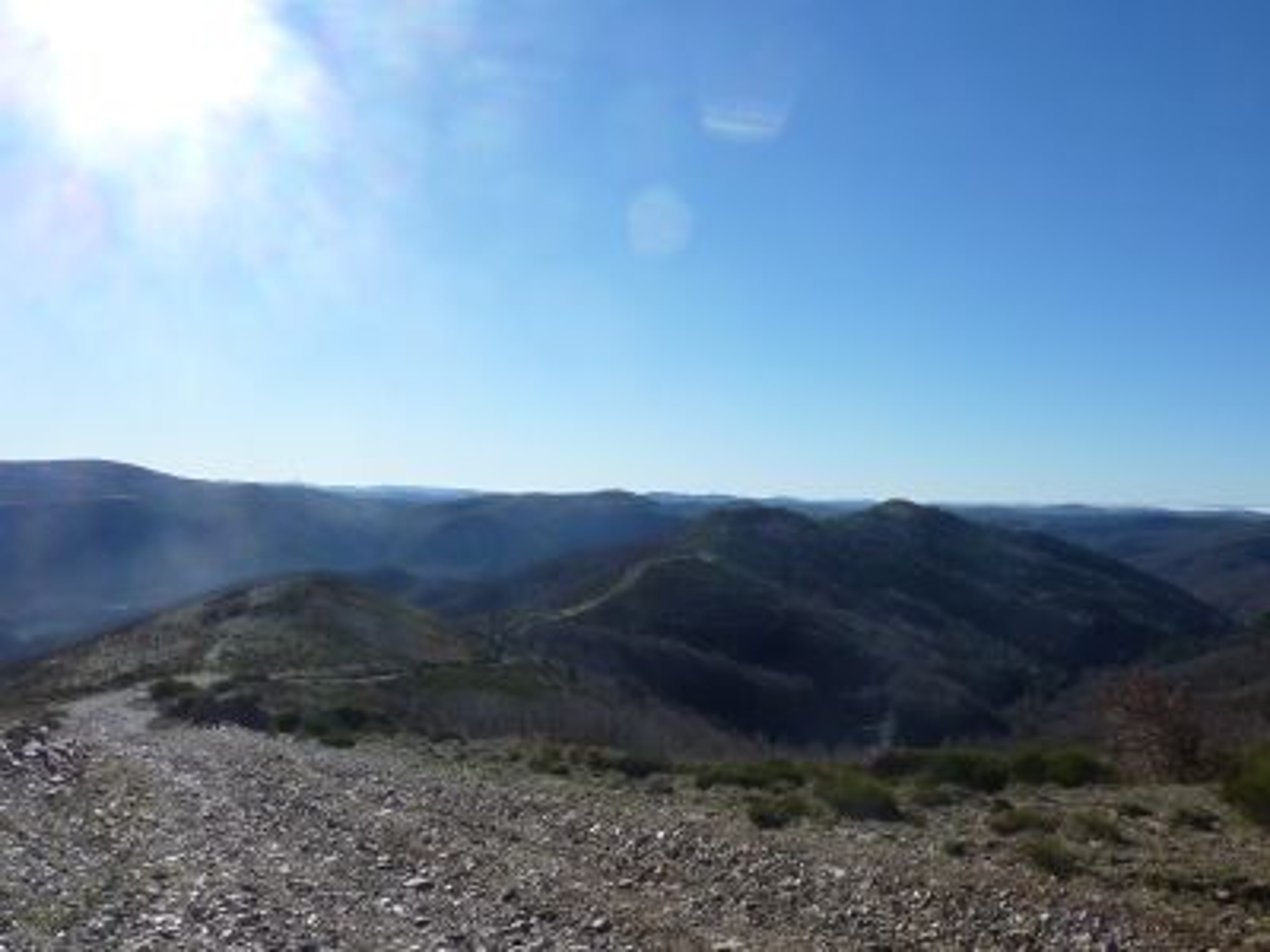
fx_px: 917
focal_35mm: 25
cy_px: 476
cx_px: 635
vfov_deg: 54.9
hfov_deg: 69.4
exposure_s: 1/500
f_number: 5.6
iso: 80
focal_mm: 4.1
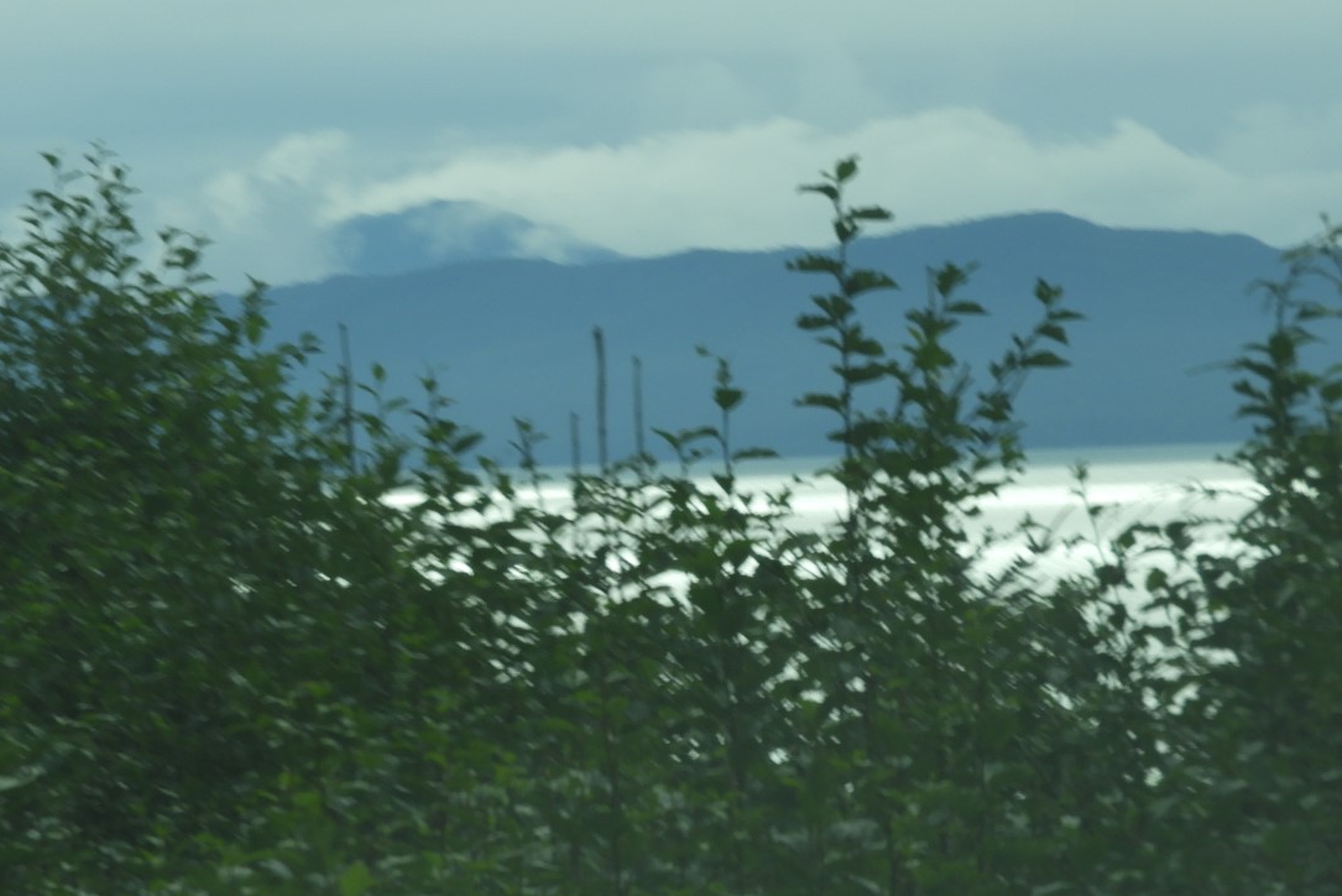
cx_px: 659
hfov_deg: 6.0
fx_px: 12863
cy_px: 489
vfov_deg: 4.0
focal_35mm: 345
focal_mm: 44.8
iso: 100
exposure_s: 1/320
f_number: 5.5
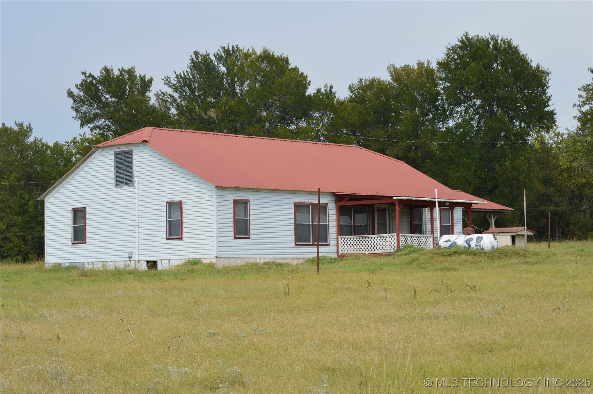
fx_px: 1358
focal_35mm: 82
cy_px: 197
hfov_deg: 24.6
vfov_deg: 16.5
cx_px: 296
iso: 100
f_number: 8
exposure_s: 1/250
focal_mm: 55
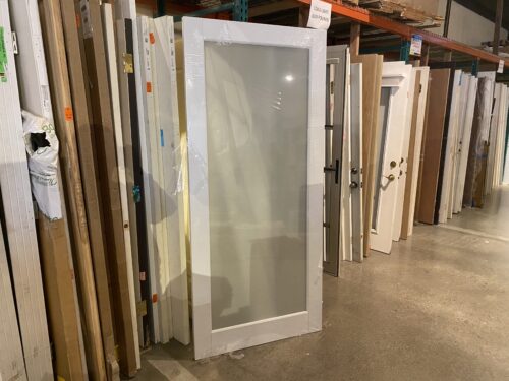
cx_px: 254
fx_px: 382
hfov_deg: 67.3
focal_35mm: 26
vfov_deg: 53.1
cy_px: 190
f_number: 1.8
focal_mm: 4.25
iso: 400
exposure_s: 1/60
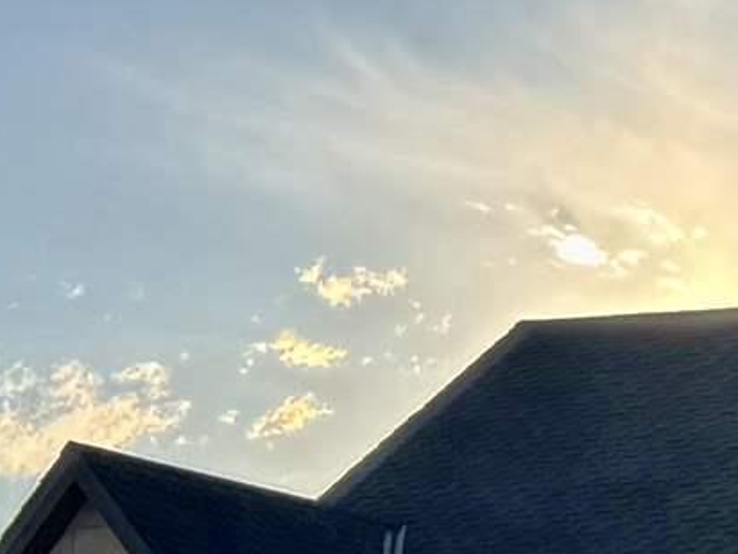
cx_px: 1727
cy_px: 740
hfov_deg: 9.8
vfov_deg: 8.2
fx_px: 3816
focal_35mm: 179
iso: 80
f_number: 1.78
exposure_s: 1/5714
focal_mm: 6.76
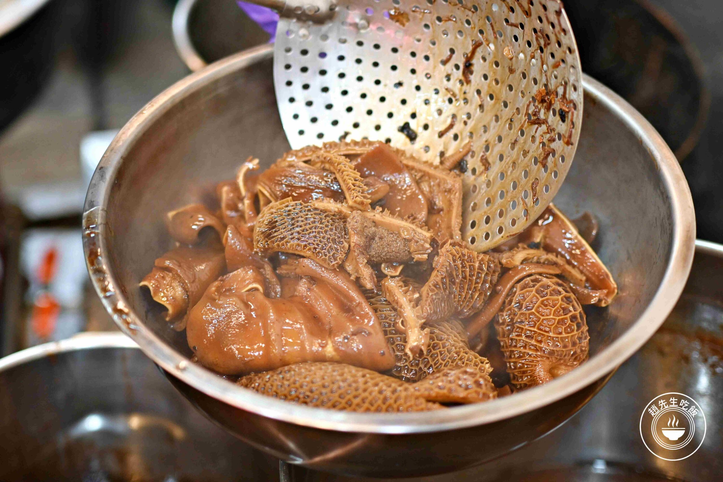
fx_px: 1506
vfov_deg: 18.2
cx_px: 362
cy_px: 241
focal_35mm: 75
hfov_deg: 27.0
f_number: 1.6
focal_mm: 50
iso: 450
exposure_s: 1/200
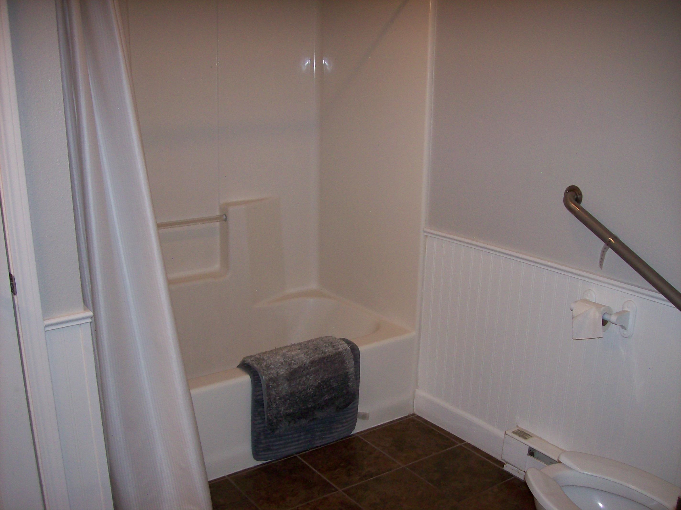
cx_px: 340
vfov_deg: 39.6
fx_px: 708
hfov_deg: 51.4
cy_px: 255
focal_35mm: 36
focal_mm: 6
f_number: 2.7
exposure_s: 1/64
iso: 80
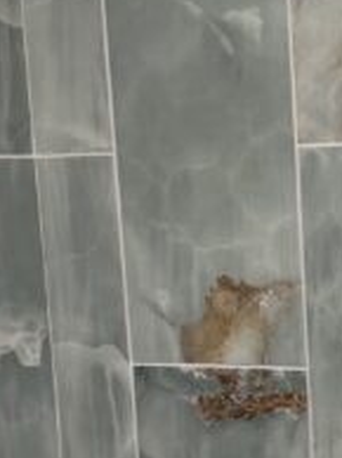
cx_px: 429
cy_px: 496
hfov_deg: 11.4
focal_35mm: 127
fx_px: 1677
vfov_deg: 15.2
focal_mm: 6.76
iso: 125
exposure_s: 1/120
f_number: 1.78
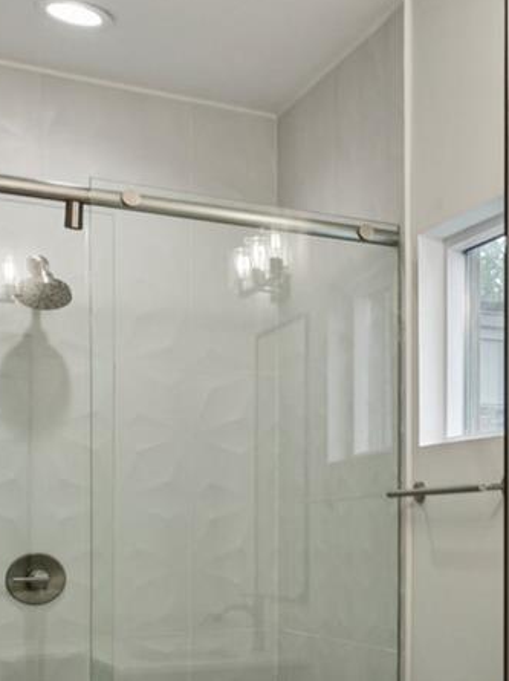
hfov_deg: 20.3
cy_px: 544
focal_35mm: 62
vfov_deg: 30.5
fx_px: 1217
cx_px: 760
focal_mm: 14
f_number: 8
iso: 100
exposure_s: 1/15
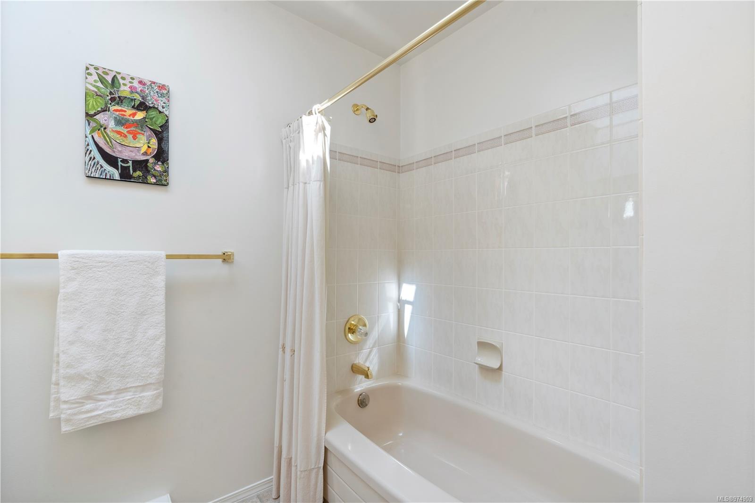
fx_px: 335
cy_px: 252
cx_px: 378
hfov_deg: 96.7
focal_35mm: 16
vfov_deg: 73.7
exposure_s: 1/30
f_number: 6.7
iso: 400
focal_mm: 16
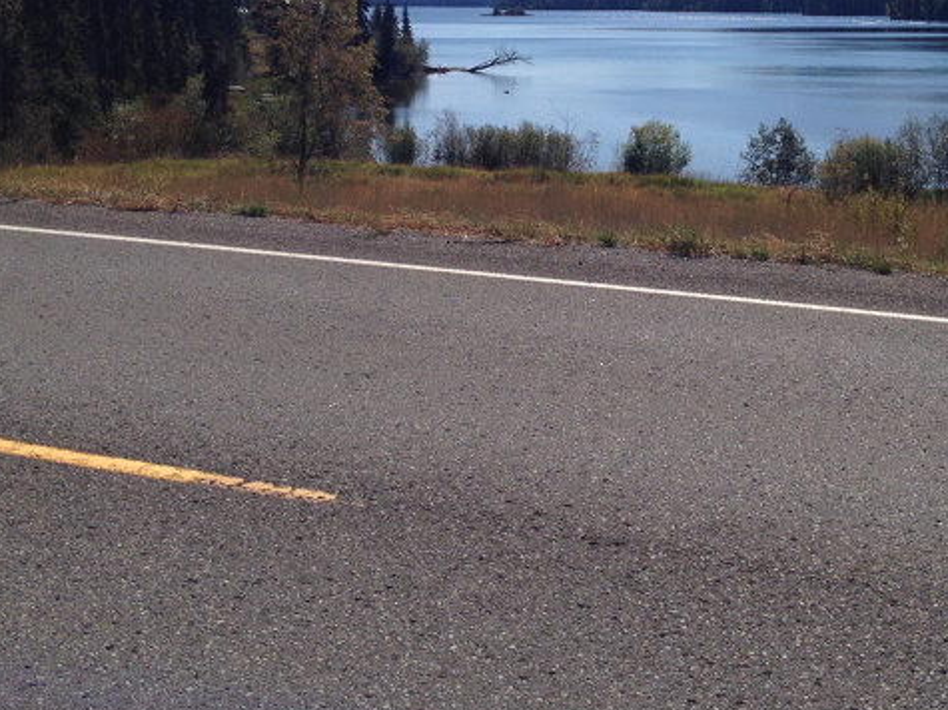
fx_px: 1506
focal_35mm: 55
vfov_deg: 26.3
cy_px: 193
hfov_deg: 34.9
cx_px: 559
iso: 50
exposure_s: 1/3012
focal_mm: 4.12
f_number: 2.4
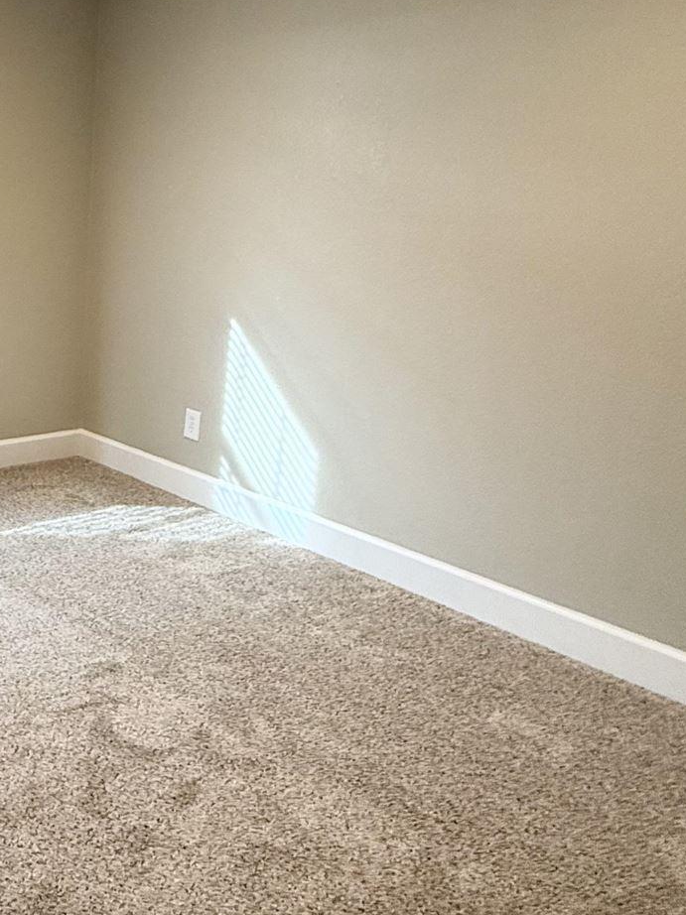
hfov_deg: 34.3
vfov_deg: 51.8
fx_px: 925
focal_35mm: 35
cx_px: -95
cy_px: 320
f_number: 2.2
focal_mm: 2.22
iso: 200
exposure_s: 1/120
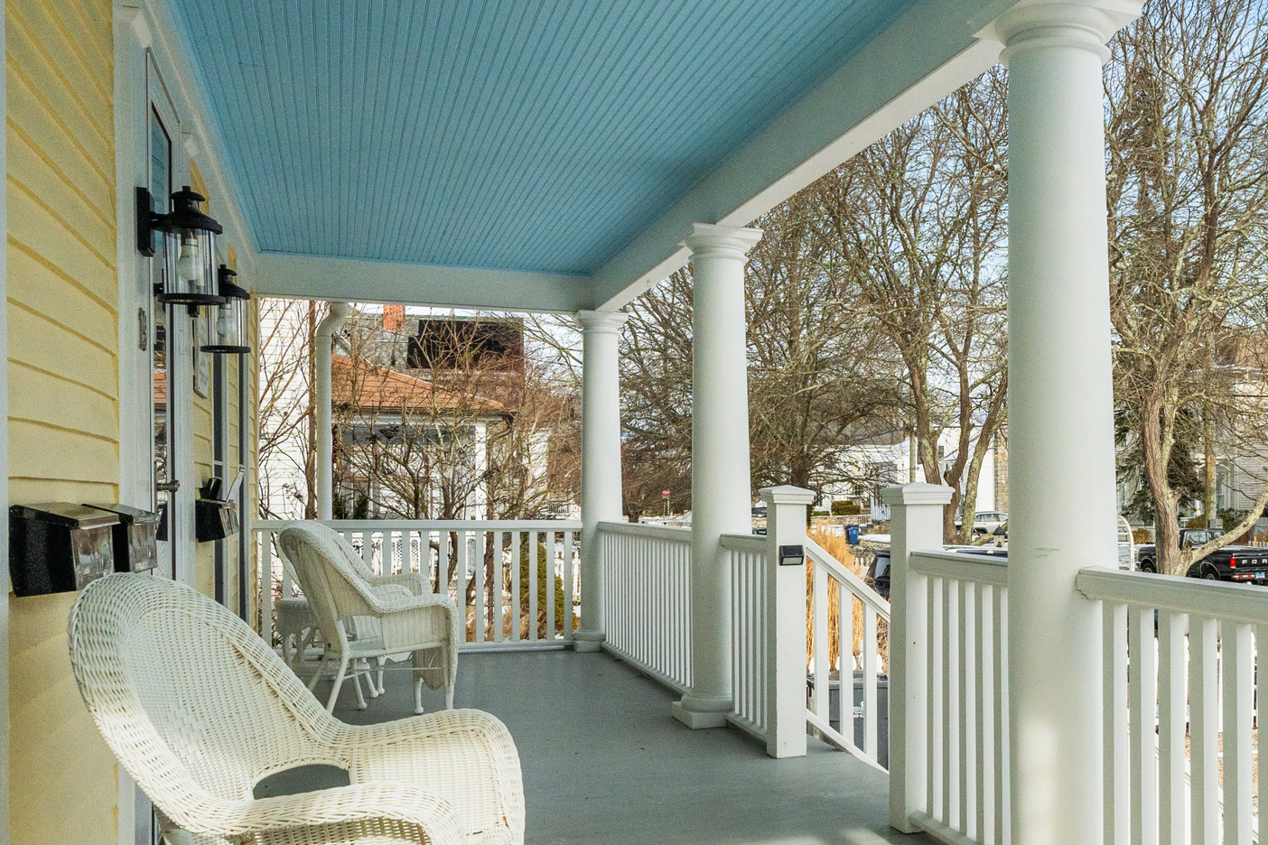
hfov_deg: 51.3
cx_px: 1003
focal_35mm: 35
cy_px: 516
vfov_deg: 37.7
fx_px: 1233
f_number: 7.1
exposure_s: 1/2500
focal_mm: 16
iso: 1000
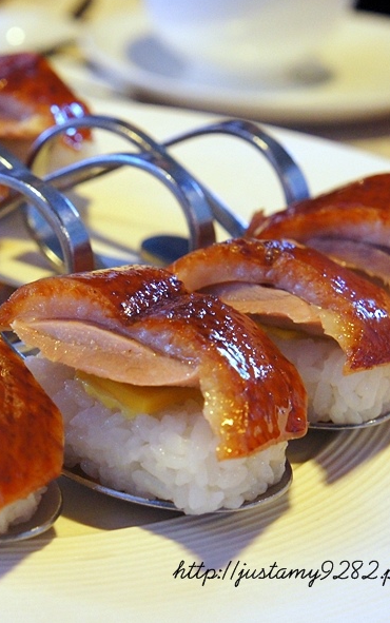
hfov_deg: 14.0
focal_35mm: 93
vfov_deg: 22.3
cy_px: 310
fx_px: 1580
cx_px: 87
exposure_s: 1/25
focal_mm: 40
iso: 1600
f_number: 6.3
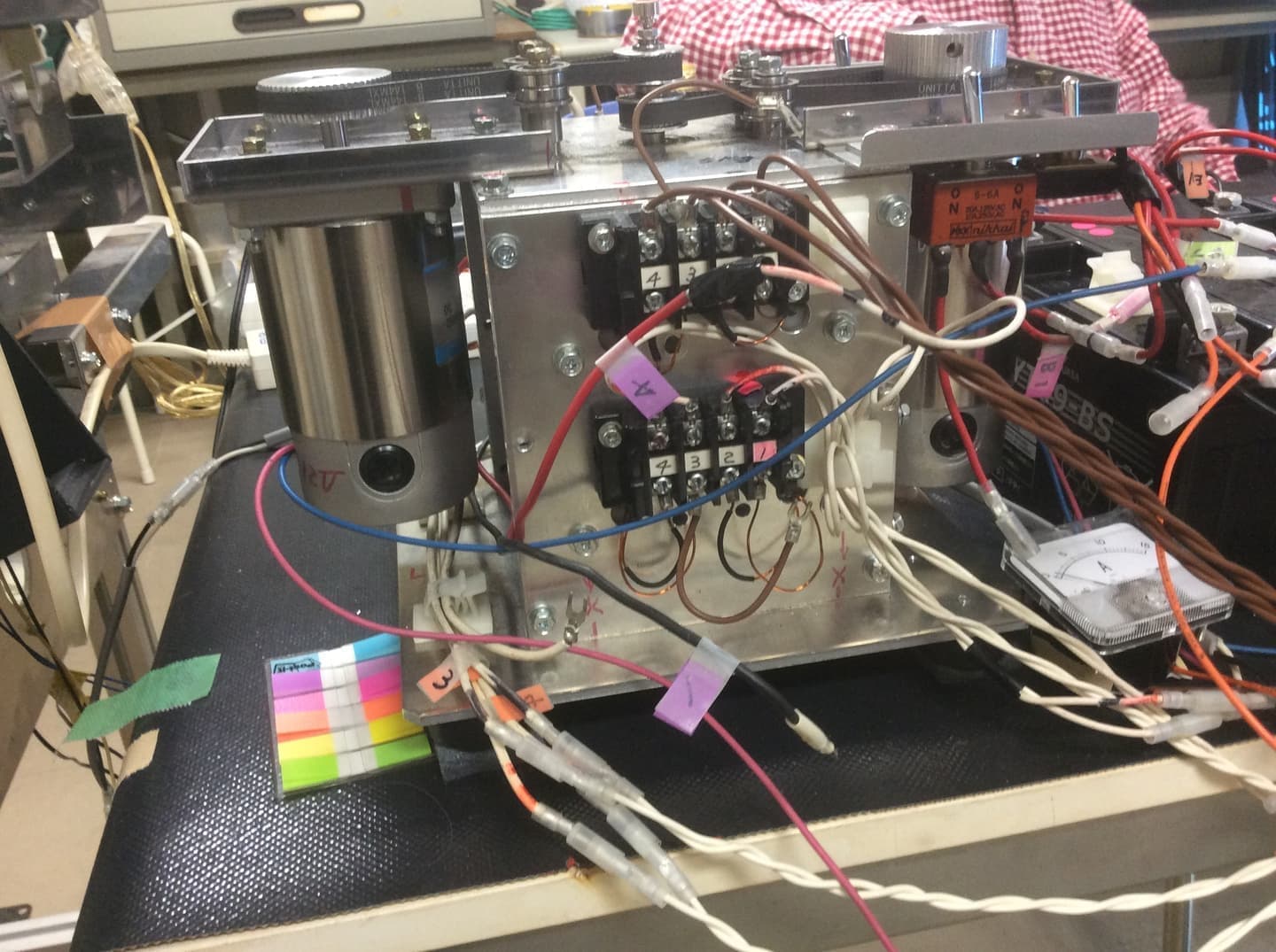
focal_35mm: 32
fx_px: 1178
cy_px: 476
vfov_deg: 44.0
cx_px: 638
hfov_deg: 56.9
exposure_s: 1/24
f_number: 2.4
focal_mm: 3.3
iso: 100
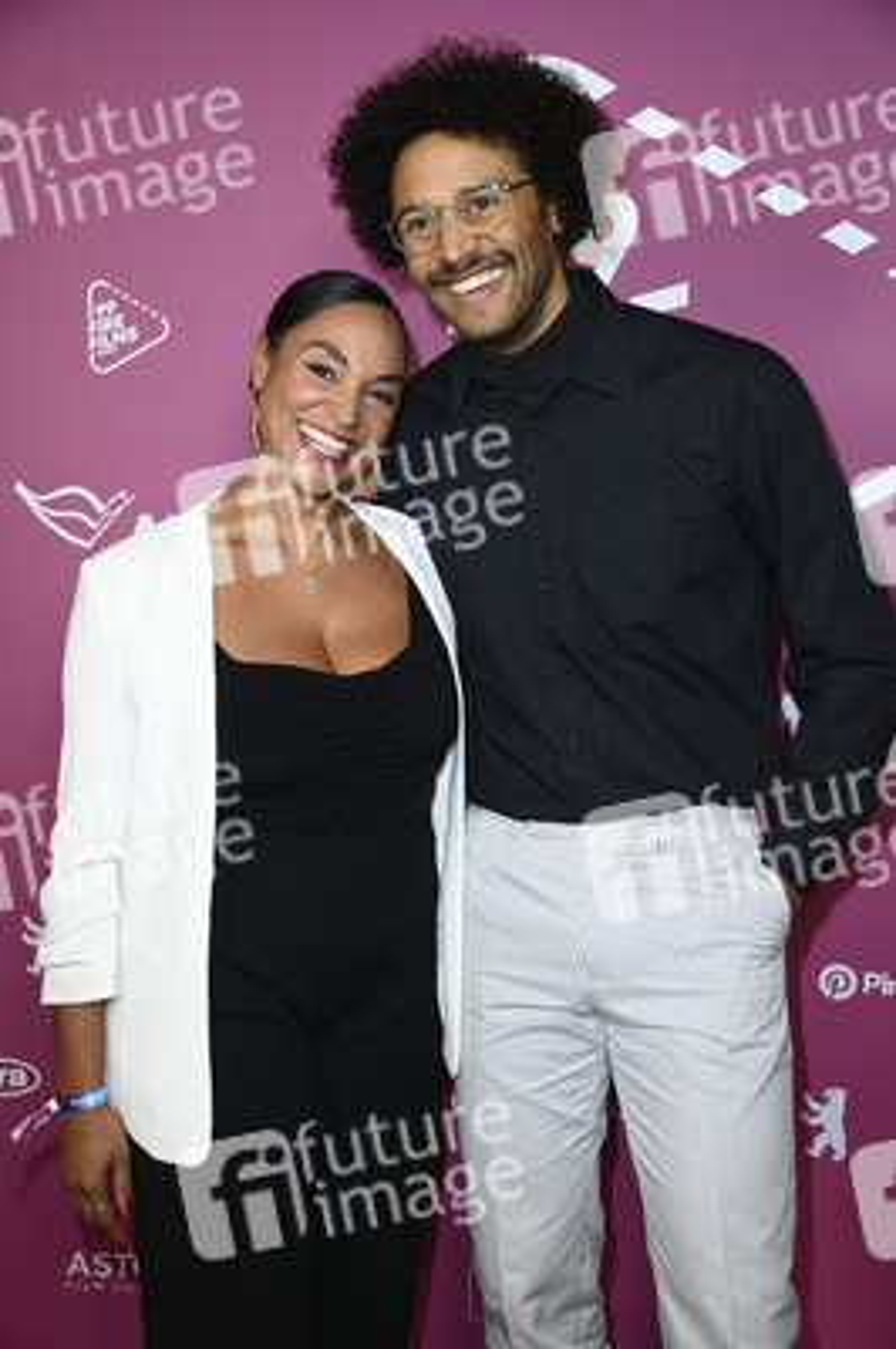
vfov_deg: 43.6
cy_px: 674
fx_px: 1683
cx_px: 448
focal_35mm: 45
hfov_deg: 29.8
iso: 640
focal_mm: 45
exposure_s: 1/250
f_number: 5.6
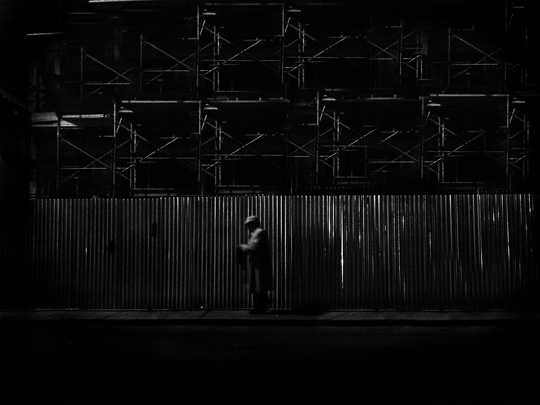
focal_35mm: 35
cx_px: 270
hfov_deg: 52.6
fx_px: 546
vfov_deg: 40.7
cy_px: 202
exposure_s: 1/17
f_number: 2.4
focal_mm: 4.28
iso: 800
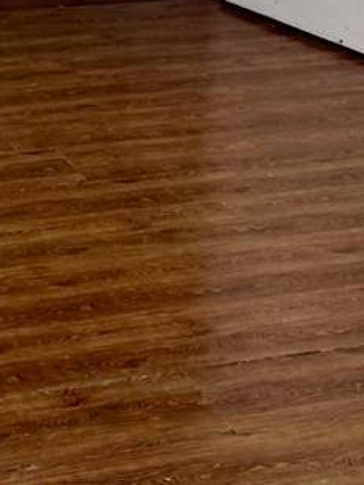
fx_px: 1653
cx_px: -88
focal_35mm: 118
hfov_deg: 12.2
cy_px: -179
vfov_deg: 15.7
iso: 160
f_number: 1.78
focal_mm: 6.76
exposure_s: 1/60
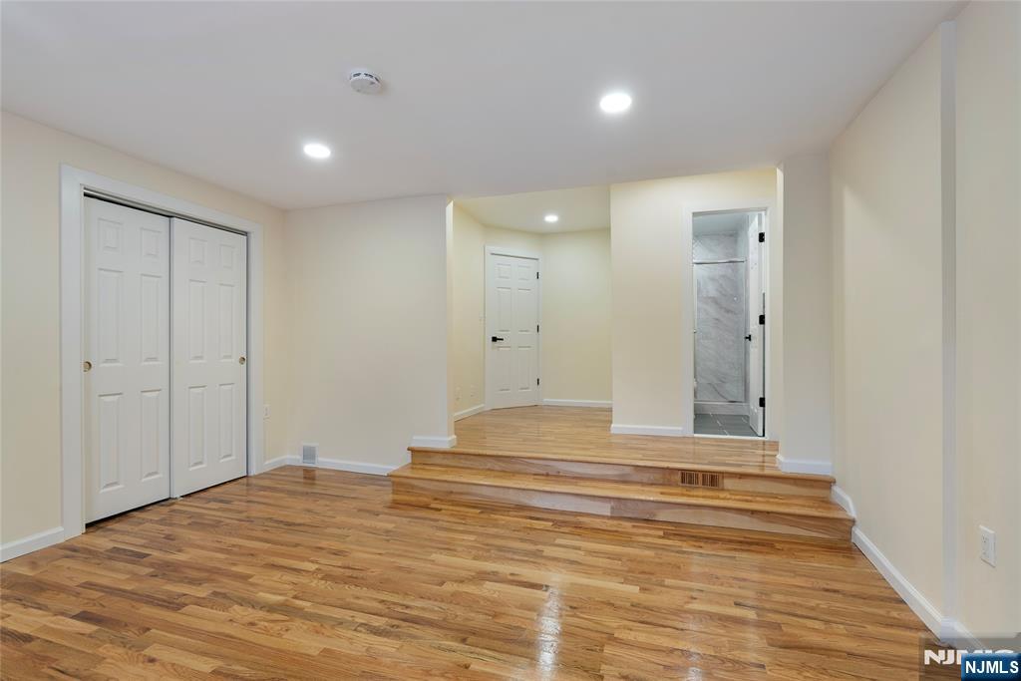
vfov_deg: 73.8
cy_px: 340
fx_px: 454
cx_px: 510
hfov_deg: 96.7
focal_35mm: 16
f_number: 8
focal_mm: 16
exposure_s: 1/1.25
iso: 100
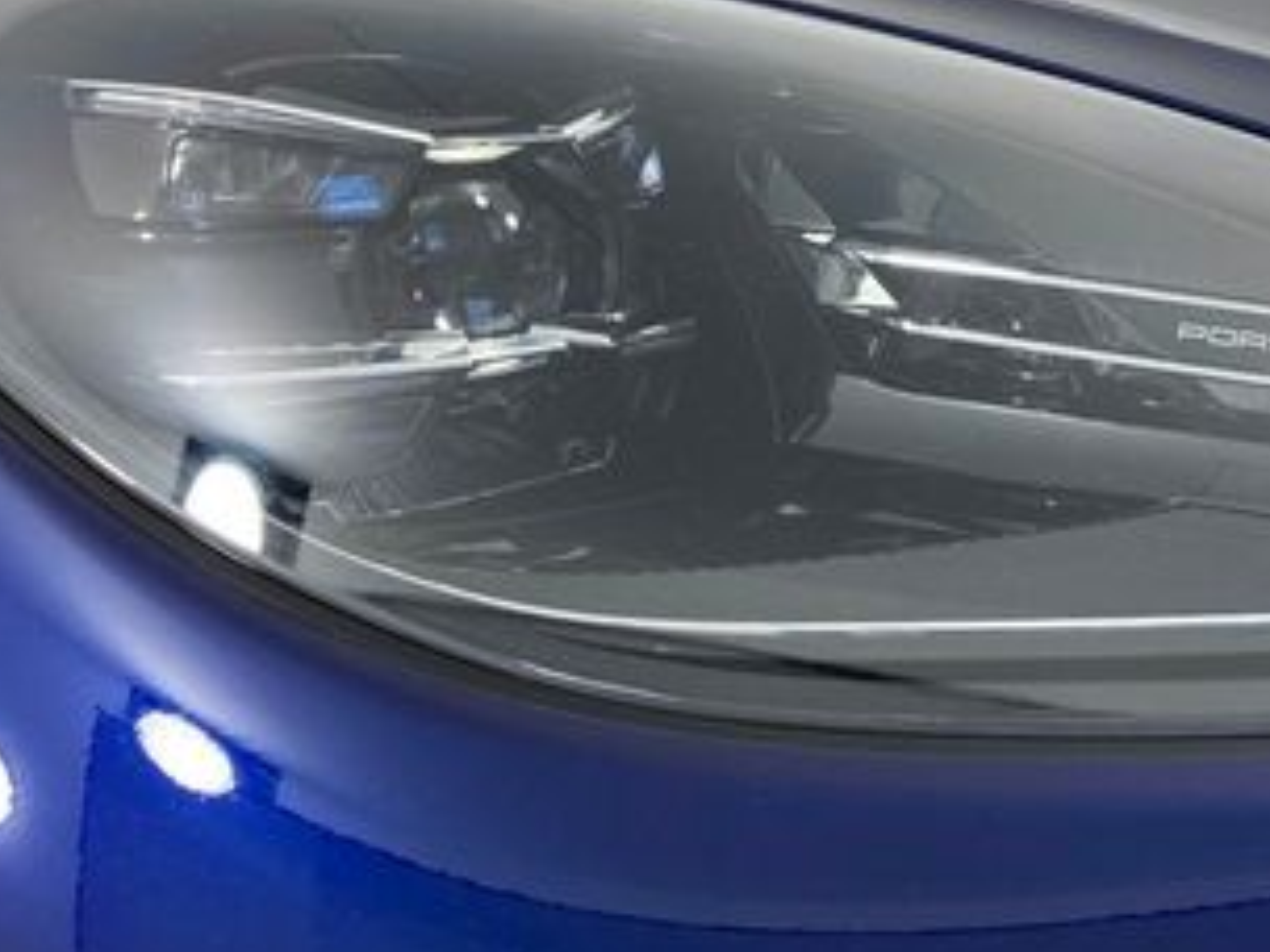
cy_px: 175
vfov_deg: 24.4
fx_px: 2165
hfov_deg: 32.2
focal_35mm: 59
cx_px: 936
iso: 20
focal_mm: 3.99
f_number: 1.8
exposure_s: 1/165
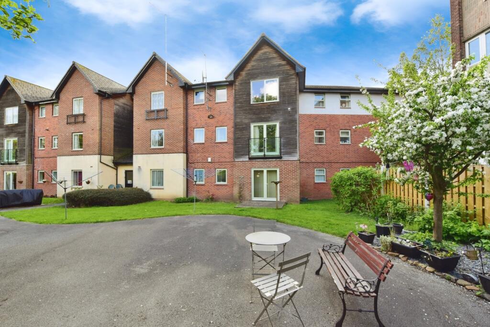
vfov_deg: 81.3
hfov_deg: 104.2
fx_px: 191
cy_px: 164
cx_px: 245
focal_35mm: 14
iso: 400
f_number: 8
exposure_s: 1/250
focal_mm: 14
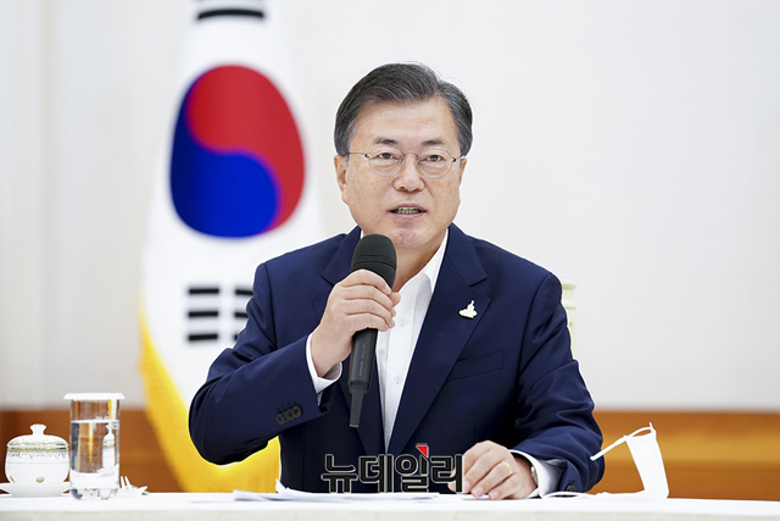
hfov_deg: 11.7
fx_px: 3814
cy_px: 260
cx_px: 390
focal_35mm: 176
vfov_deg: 7.8
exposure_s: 1/250
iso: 4000
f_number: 3.5
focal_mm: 176
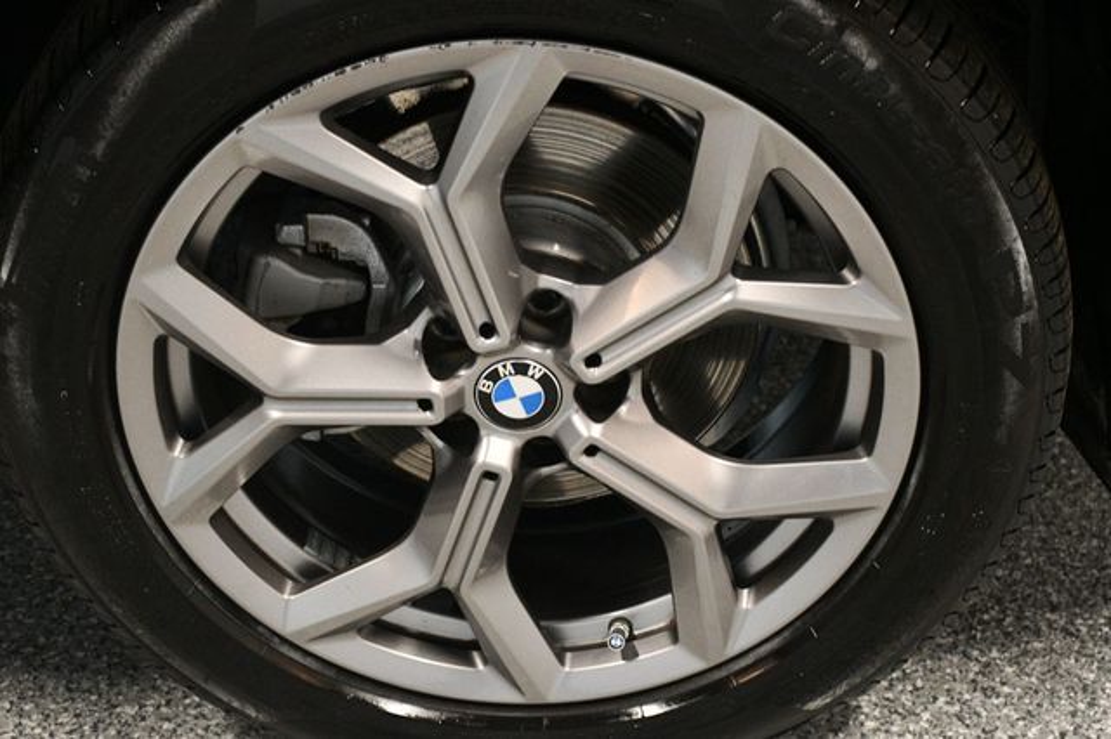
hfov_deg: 33.4
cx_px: 556
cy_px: 370
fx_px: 1851
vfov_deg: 22.6
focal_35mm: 60
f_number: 4.5
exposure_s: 1/100
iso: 3200
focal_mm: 40
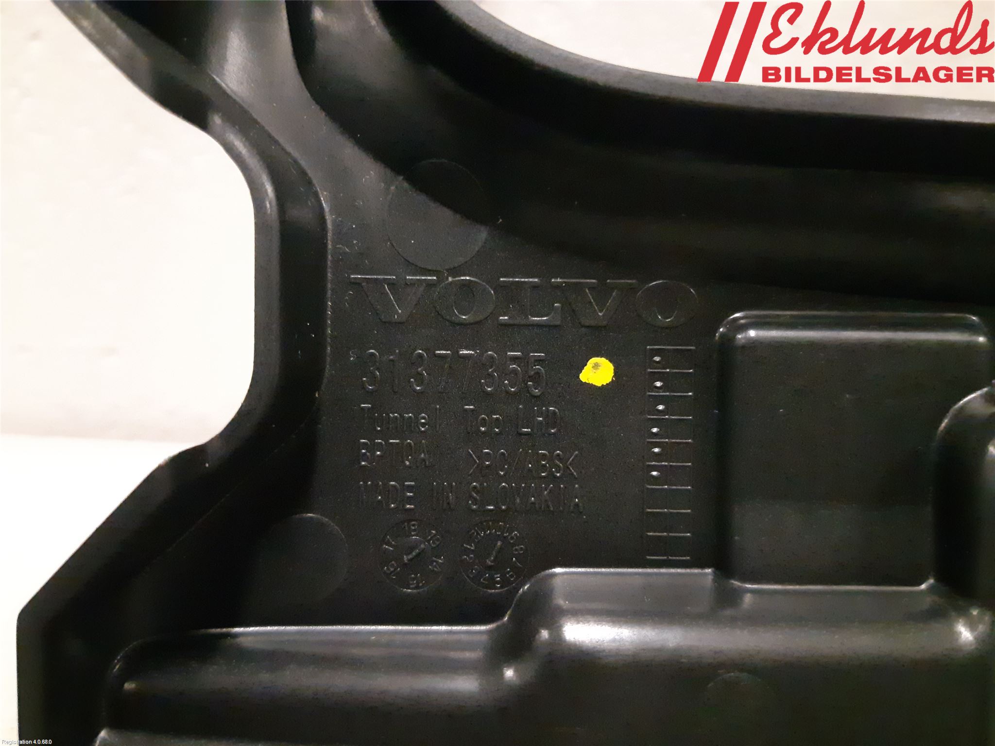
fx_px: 747
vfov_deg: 53.1
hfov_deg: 67.3
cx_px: 498
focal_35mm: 26
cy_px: 373
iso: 800
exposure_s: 1/100
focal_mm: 3.93
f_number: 1.7
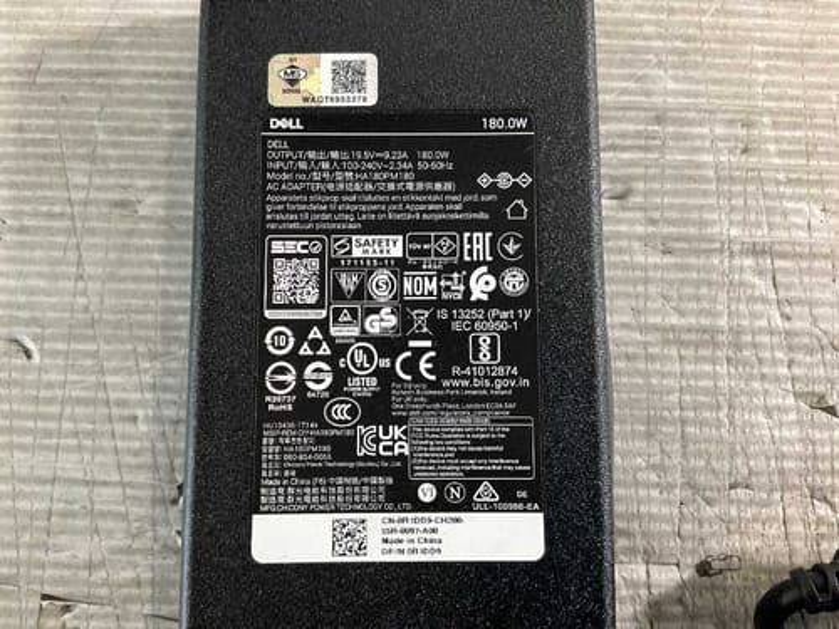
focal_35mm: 29
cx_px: 420
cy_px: 314
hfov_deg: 61.7
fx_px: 703
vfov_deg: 48.2
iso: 125
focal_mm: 3
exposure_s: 1/50
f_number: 1.8
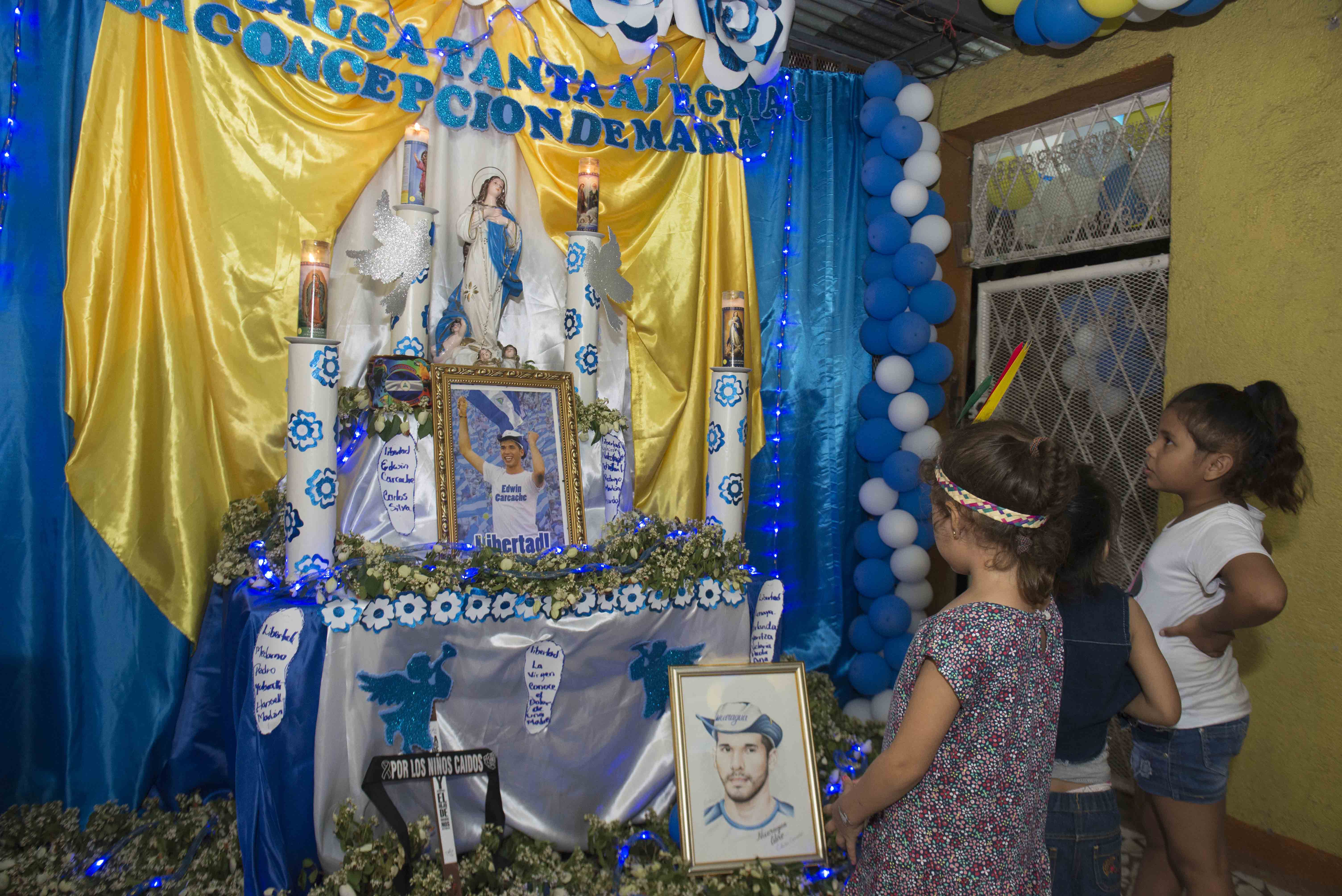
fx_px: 895
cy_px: 448
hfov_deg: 73.7
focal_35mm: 24
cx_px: 671
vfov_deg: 53.2
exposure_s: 1/80
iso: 2000
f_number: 6.3
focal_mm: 24
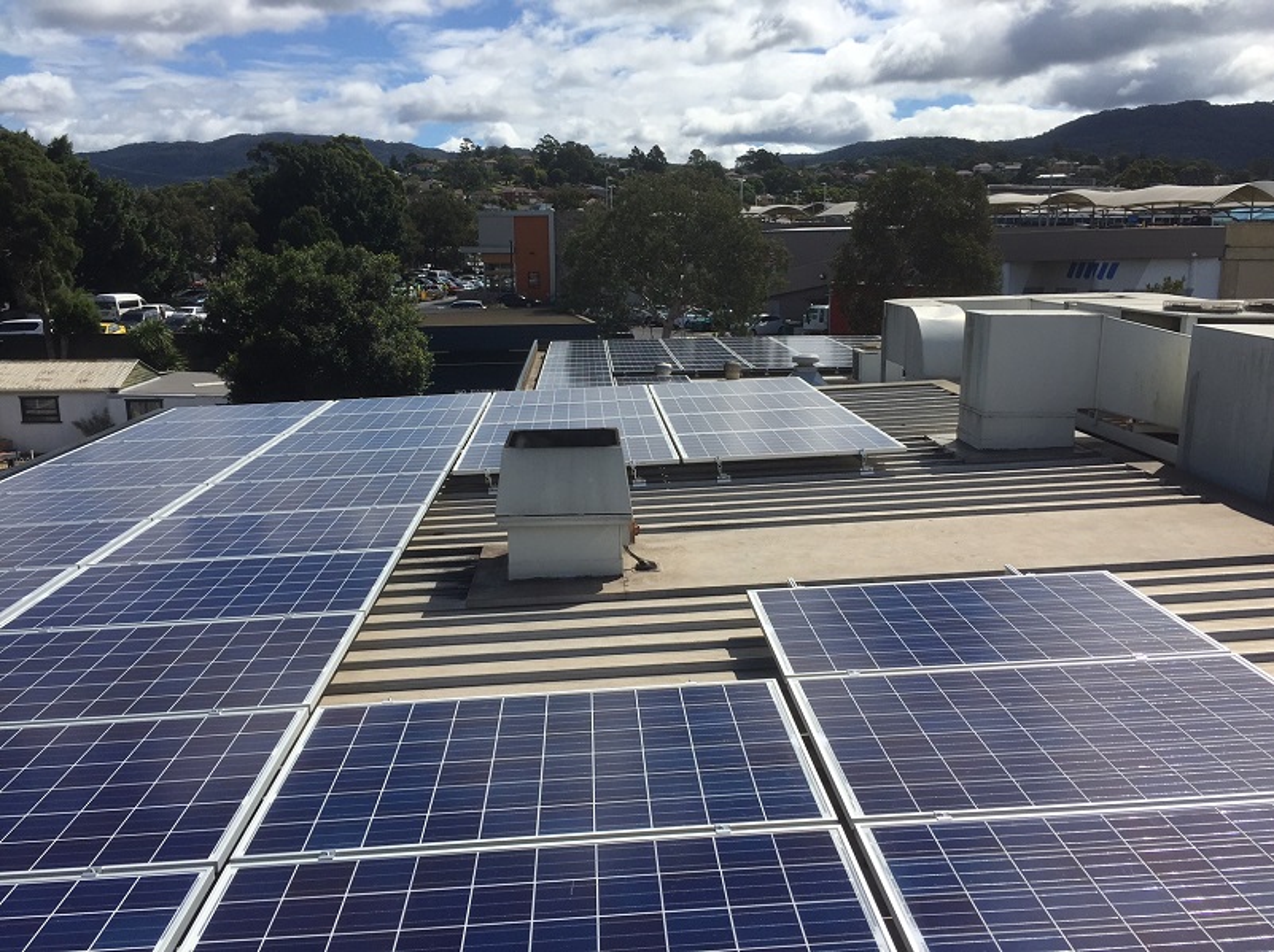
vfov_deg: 48.1
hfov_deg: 61.7
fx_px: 1066
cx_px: 637
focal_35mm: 29
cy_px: 476
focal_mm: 4.15
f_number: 2.2
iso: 32
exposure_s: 1/3300
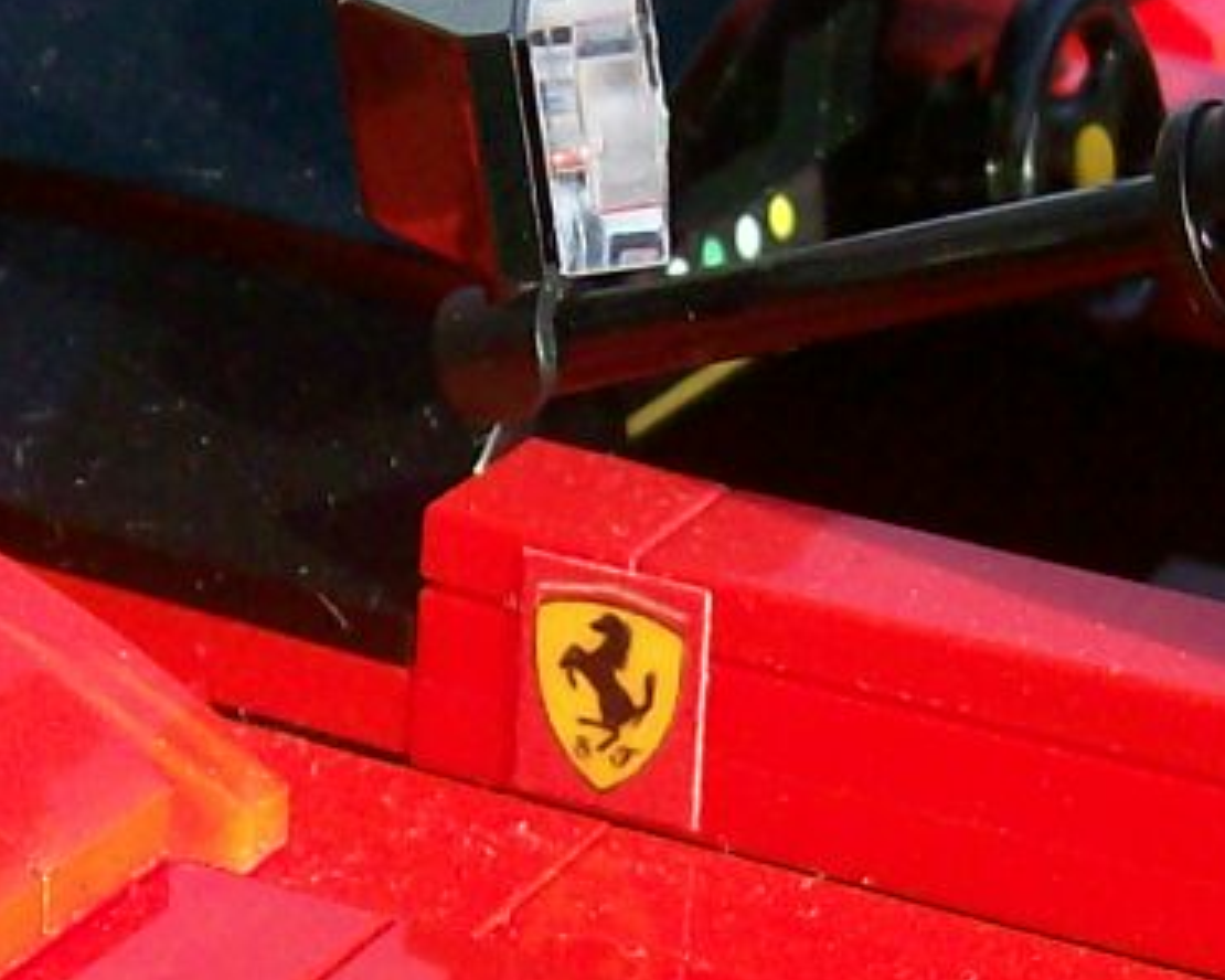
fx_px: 5511
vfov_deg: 10.1
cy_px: 748
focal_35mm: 152
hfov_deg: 12.7
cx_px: 523
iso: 80
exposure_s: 1/699
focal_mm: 6
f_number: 2.7
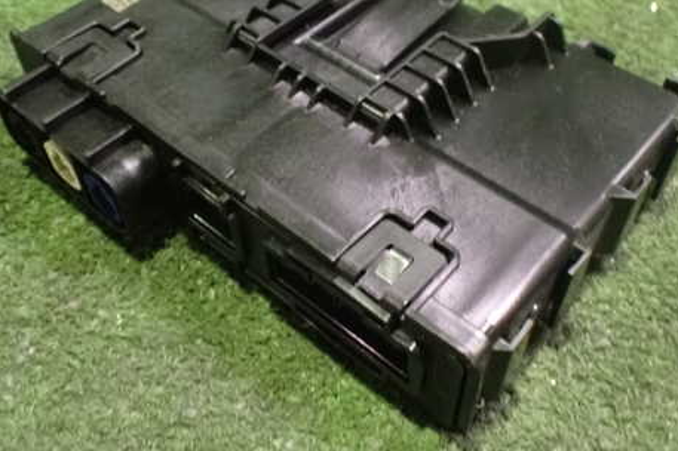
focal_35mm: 41
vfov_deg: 32.5
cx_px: 349
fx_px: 772
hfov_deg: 47.4
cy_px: 180
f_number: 2.3
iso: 1600
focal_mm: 5.4
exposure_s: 1/25
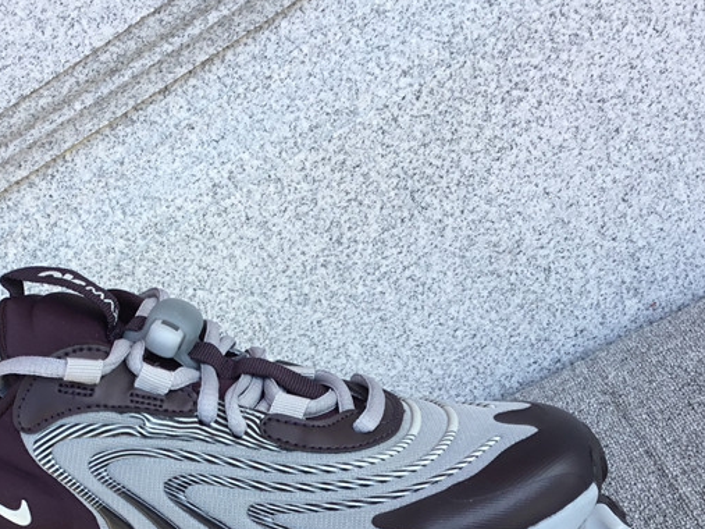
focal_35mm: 55
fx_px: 1120
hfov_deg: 34.3
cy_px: 413
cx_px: 188
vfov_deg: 26.1
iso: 25
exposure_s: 1/169
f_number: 2.4
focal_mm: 3.3
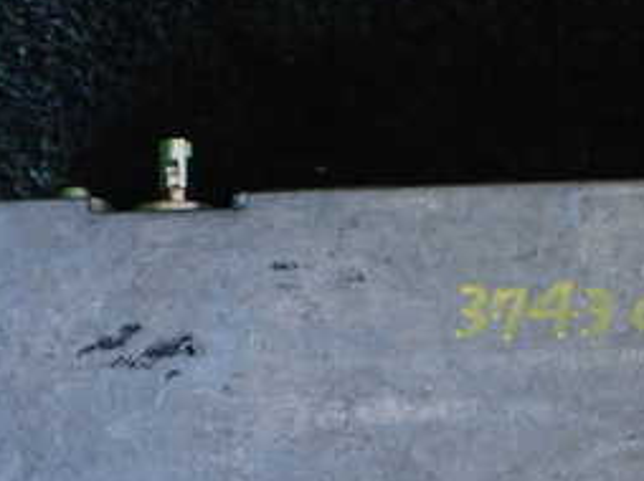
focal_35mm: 71
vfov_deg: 20.0
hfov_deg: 27.3
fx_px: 1320
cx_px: 406
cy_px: 494
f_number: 2.3
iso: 640
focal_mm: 5.4
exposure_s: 1/125
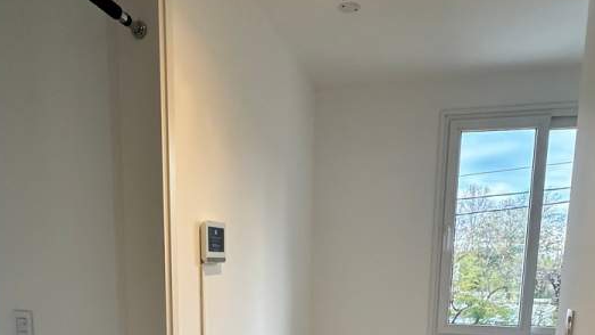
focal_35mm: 35
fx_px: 552
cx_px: 281
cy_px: 363
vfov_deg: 30.4
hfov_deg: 56.6
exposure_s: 1/99
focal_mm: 2.22
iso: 125
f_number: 2.2
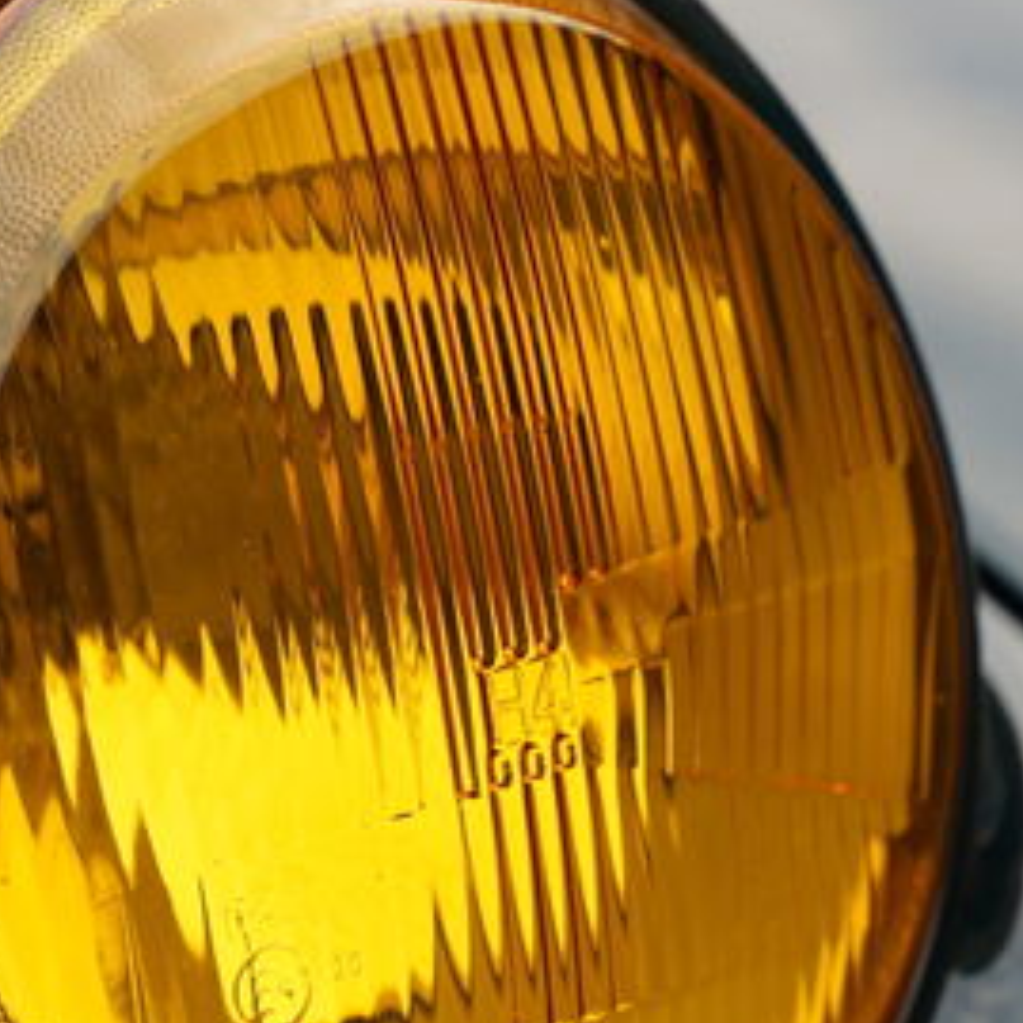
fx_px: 5684
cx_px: 426
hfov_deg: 10.3
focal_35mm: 170
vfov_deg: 10.3
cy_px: 618
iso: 80
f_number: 4
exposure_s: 1/80
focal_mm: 70
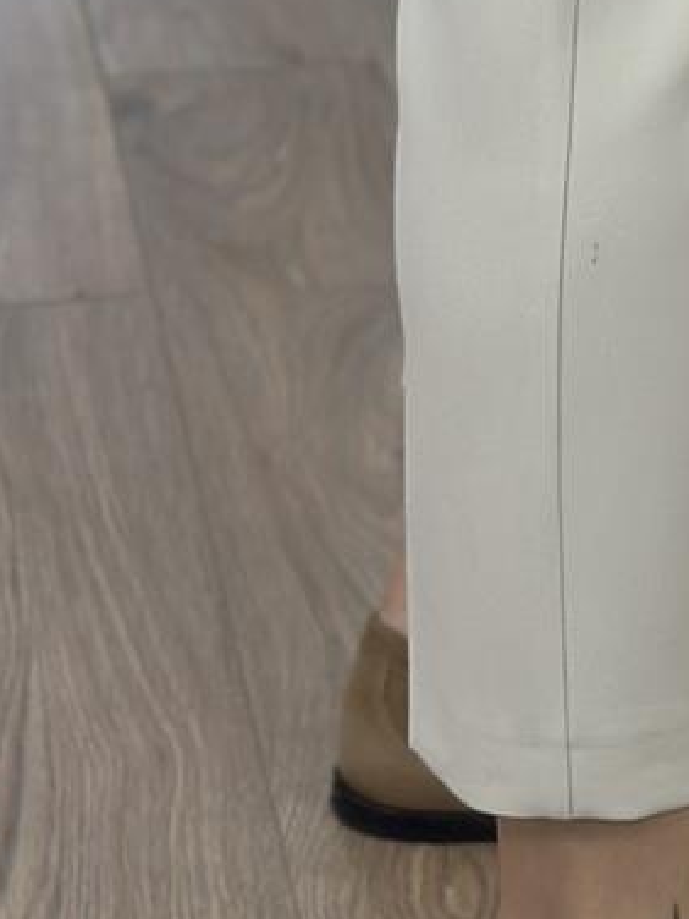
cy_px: -425
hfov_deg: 7.3
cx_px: 579
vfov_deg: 9.4
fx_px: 5414
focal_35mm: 204
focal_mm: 6.86
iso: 80
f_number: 1.78
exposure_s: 1/286
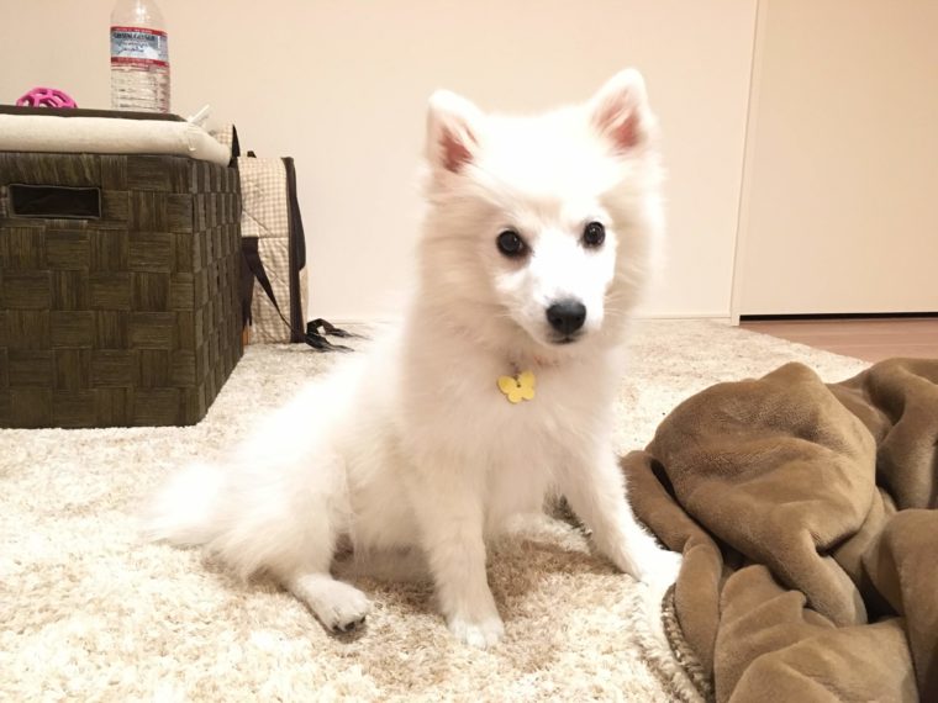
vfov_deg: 48.2
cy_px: 352
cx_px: 469
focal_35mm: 29
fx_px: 786
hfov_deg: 61.7
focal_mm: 4.15
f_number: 2.2
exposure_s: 1/15
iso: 400
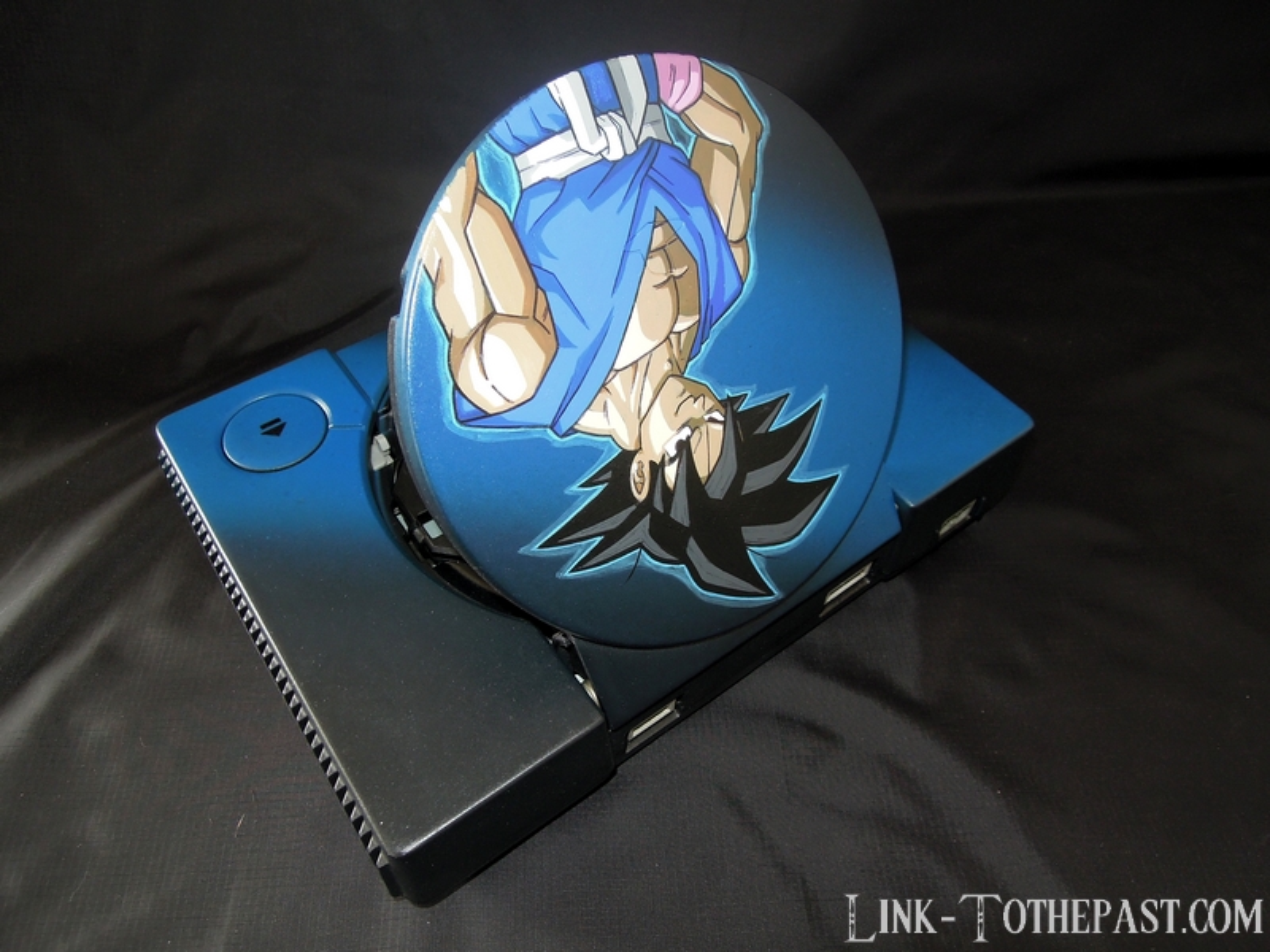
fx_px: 881
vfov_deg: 56.8
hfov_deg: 71.6
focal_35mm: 24
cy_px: 476
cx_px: 635
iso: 160
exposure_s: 1/30
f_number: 2.8
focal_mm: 4.3
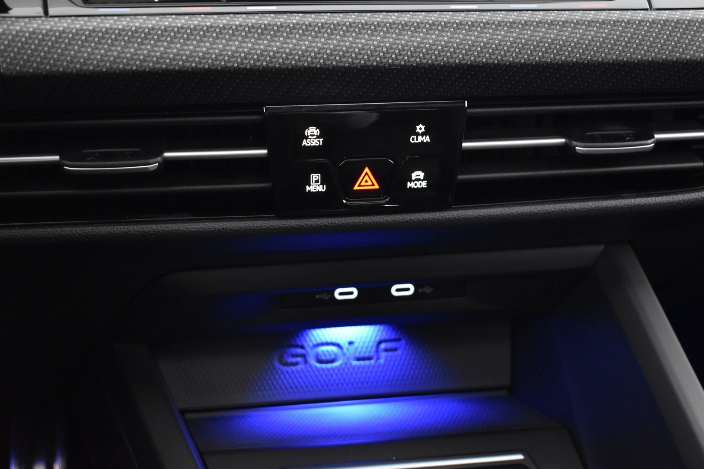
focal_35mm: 46
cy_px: 234
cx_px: 352
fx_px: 909
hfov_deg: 42.3
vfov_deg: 28.9
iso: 3200
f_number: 4.2
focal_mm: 31
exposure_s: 1/10
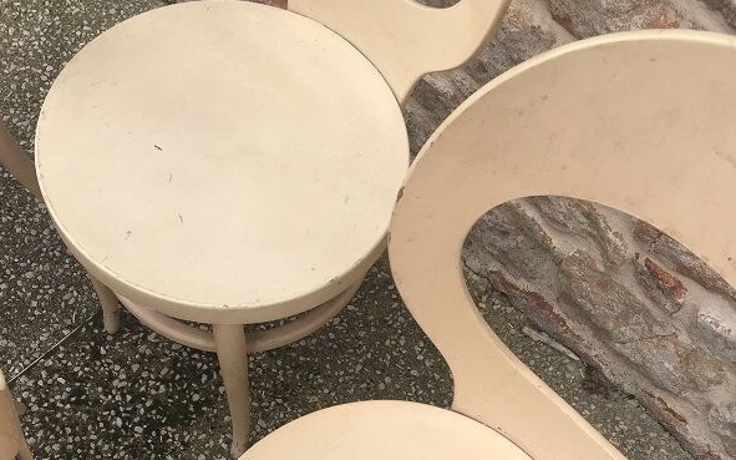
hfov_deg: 47.2
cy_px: 434
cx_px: 361
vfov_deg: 29.0
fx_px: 842
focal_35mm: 42
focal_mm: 4.15
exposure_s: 1/447
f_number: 2.2
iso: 25
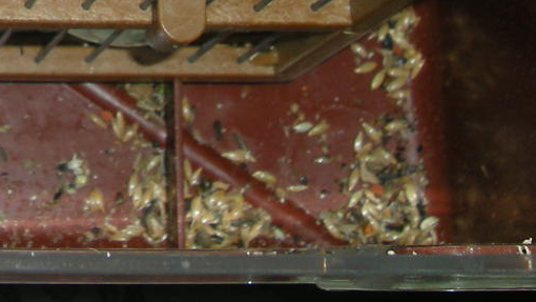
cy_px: -357
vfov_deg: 7.3
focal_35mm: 158
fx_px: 2246
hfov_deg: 13.2
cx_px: -131
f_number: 8
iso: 64
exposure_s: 1/60
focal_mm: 7.9
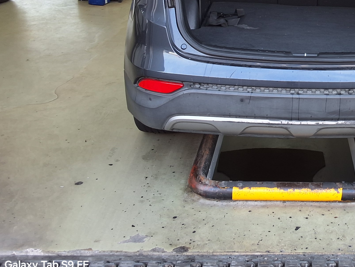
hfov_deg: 31.6
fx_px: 585
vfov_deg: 24.9
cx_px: 343
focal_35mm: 57
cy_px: 23
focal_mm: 2.91
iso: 40
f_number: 1.9
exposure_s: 1/120
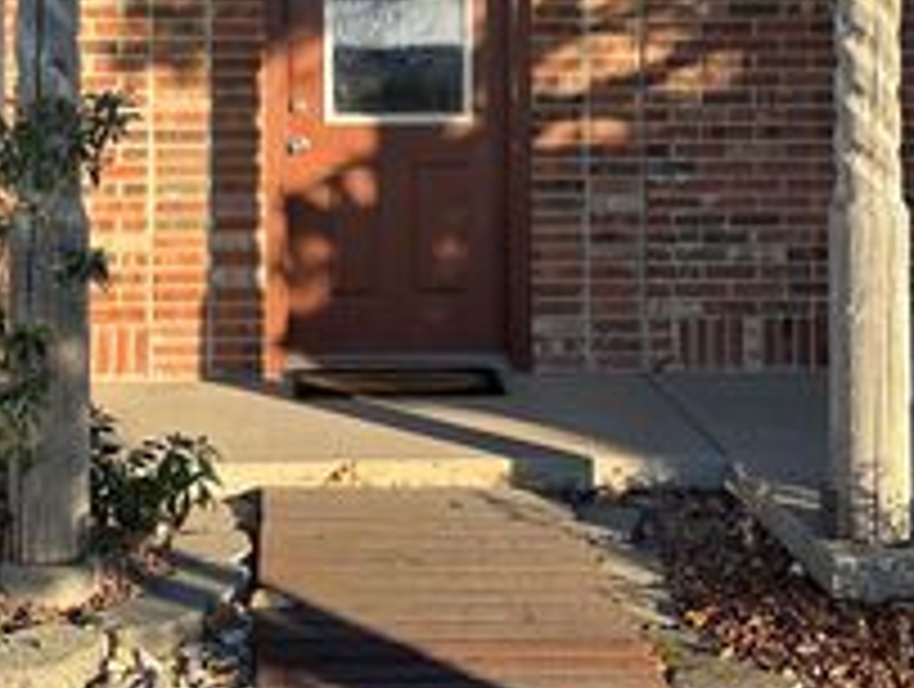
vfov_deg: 24.3
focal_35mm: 59
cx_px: 405
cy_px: 88
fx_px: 1561
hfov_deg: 32.6
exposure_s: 1/836
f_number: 1.78
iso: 80
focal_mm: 6.86
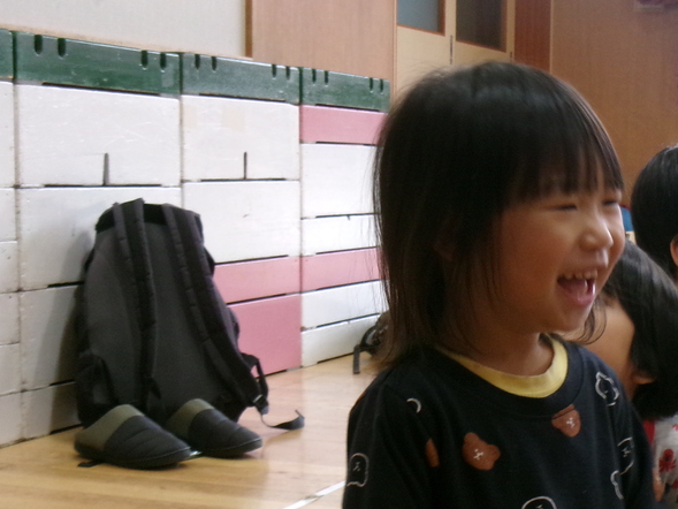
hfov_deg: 21.6
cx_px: 510
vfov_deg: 16.4
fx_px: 1763
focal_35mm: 90
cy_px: 367
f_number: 4.9
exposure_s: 1/34
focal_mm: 9.5
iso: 361
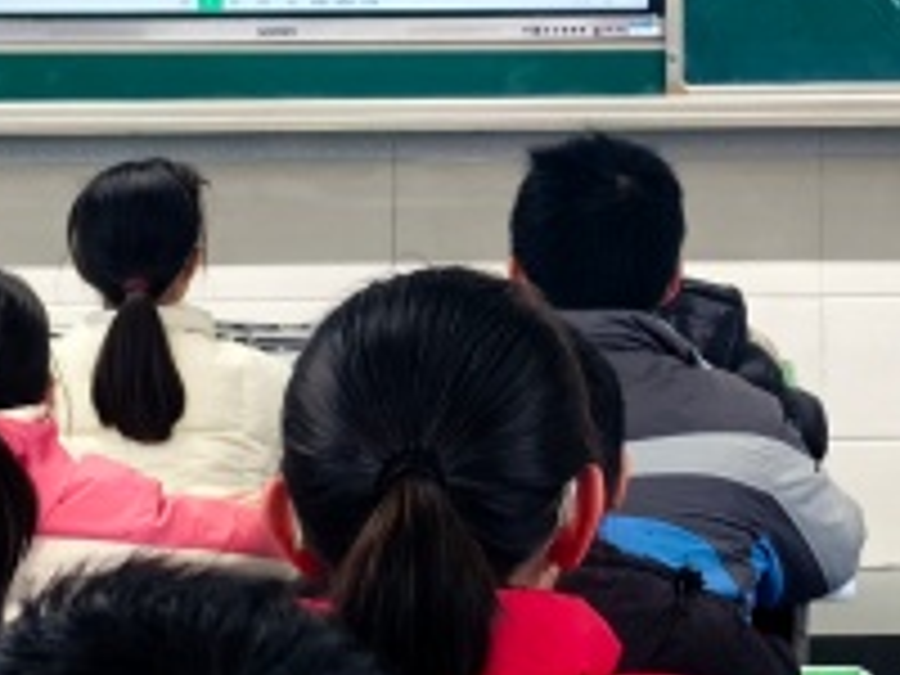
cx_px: 706
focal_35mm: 129
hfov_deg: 15.2
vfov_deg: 11.4
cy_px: 81
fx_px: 3354
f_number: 2
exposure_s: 1/100
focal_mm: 5.75
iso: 100
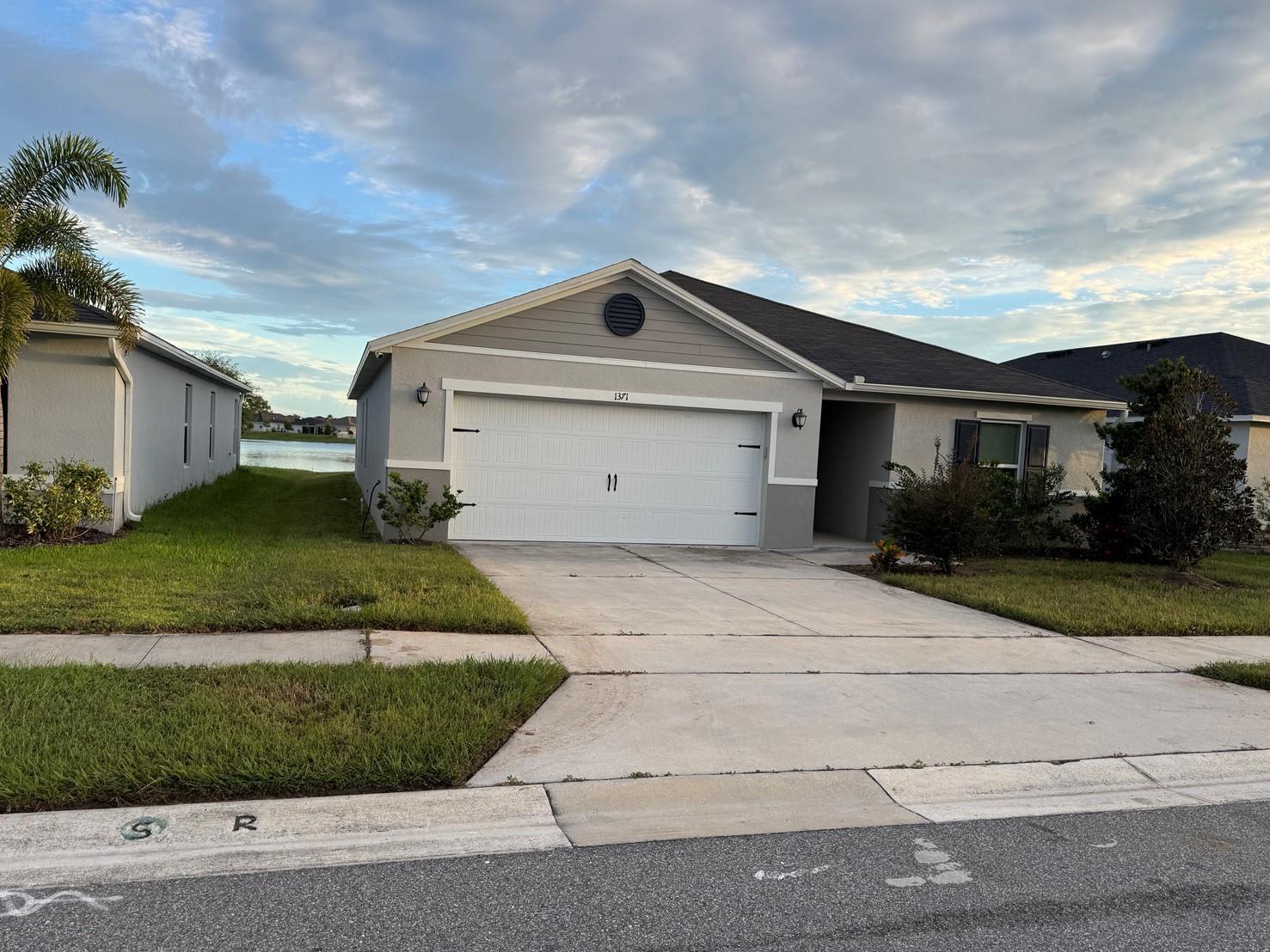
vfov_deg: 53.0
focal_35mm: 26
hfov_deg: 67.3
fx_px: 954
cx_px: 647
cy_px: 503
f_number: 1.78
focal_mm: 6.76
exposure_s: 1/822
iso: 80
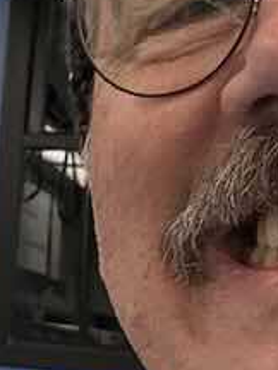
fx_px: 1585
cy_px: 340
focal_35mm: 148
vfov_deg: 13.2
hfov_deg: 9.8
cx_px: -100
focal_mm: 2.69
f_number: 1.9
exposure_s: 1/60
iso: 250
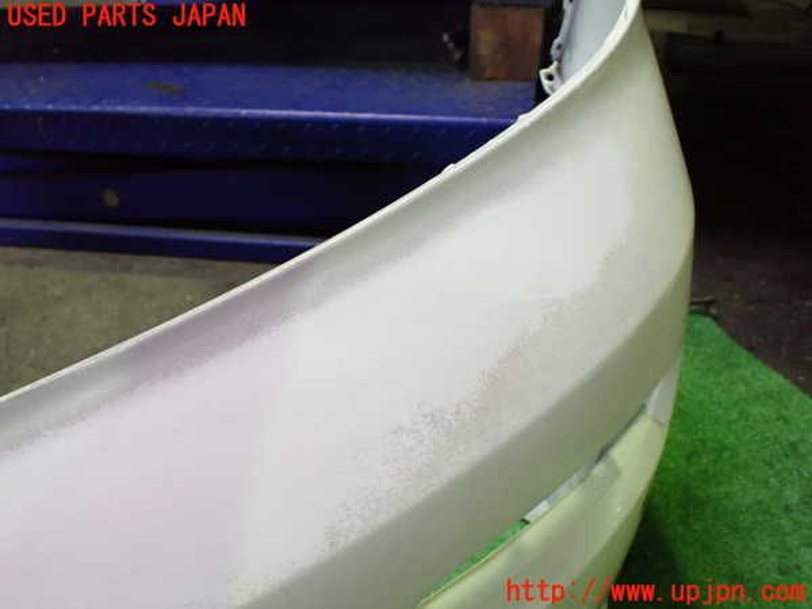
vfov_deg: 46.8
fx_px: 704
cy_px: 304
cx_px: 406
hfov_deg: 60.0
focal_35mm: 30
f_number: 2.3
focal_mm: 5.4
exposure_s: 1/100
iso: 800
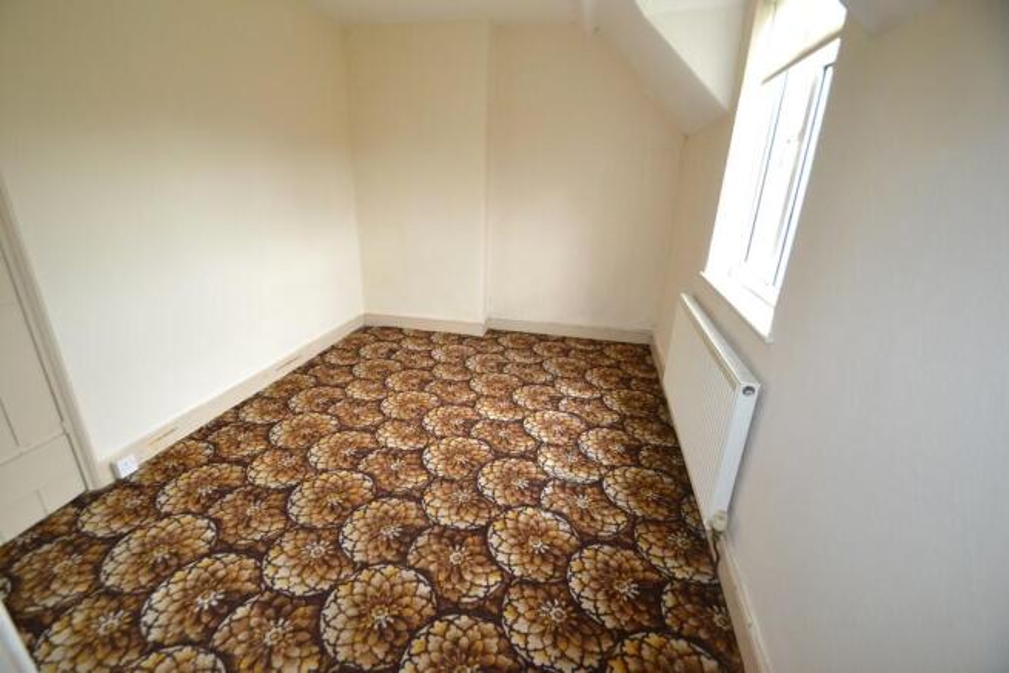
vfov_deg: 77.4
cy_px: 336
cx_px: 504
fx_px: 420
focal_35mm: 15
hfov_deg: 100.4
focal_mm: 10
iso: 560
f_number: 3.5
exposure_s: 1/60
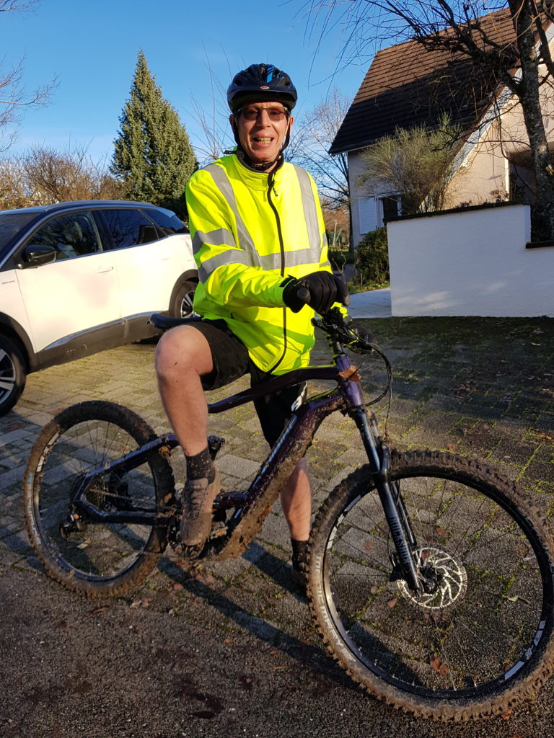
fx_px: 555
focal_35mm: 26
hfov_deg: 53.1
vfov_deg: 67.3
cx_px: 277
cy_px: 369
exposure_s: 1/948
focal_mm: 4.2
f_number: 1.7
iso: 50
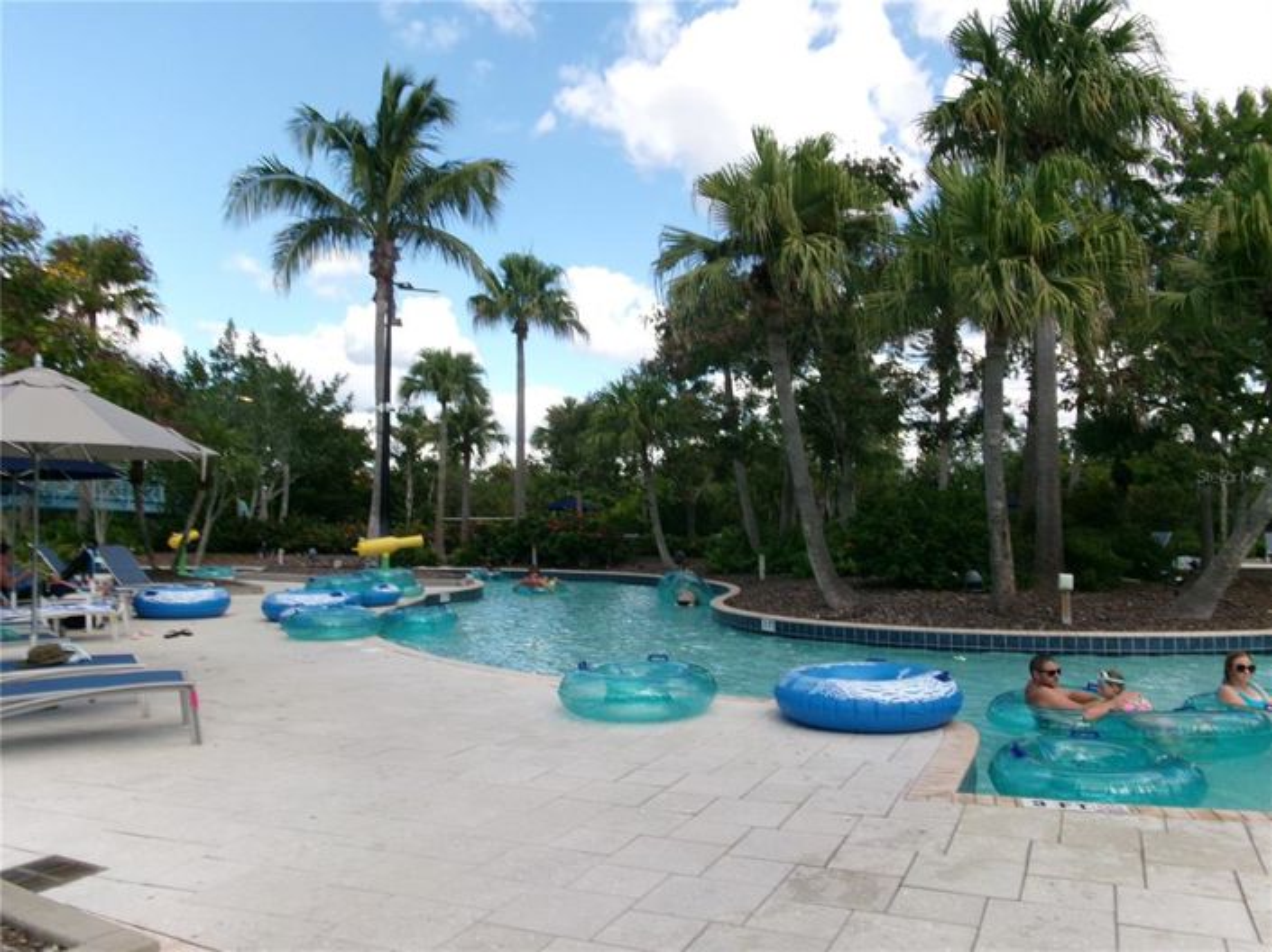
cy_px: 476
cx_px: 636
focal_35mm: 28
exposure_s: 1/70
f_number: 10.8
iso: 100
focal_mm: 5.1
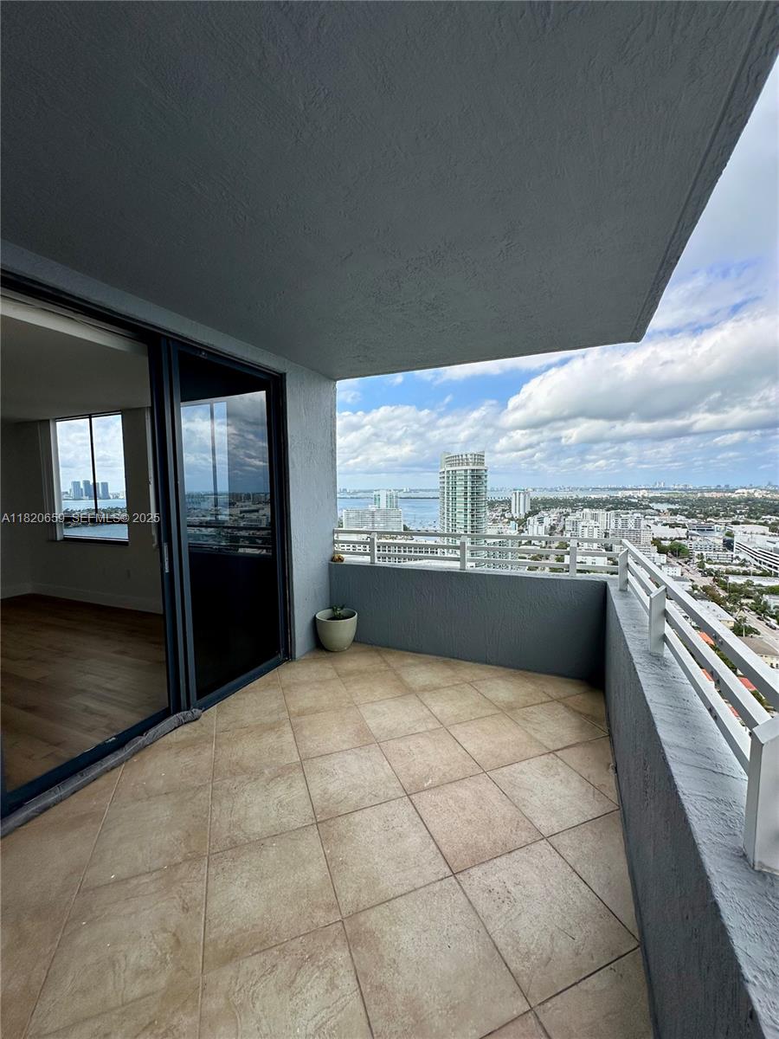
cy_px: 520
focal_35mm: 14
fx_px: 420
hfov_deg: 85.7
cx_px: 390
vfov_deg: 102.1
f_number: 2.2
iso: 40
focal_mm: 2.22
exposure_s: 1/1416
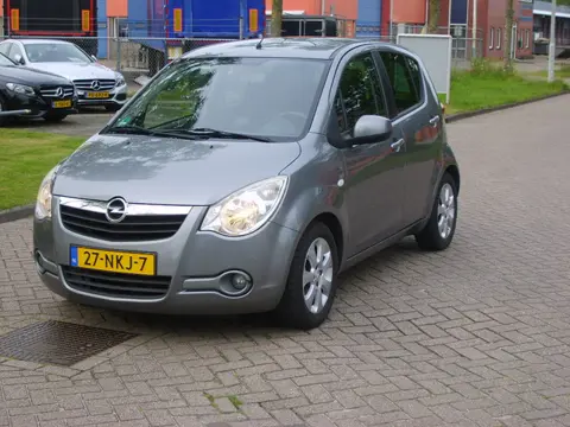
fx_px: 1004
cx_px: 285
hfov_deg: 31.7
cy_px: 214
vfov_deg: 24.0
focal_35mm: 61
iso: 50
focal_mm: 10.3
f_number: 3.6
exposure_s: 1/180
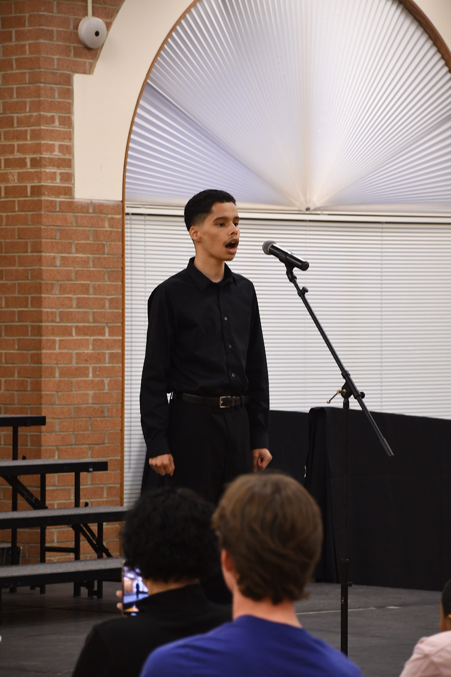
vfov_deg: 11.8
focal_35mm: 174
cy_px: 338
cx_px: 226
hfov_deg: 7.9
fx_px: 3269
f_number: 6.3
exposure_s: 1/40
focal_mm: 116
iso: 1250
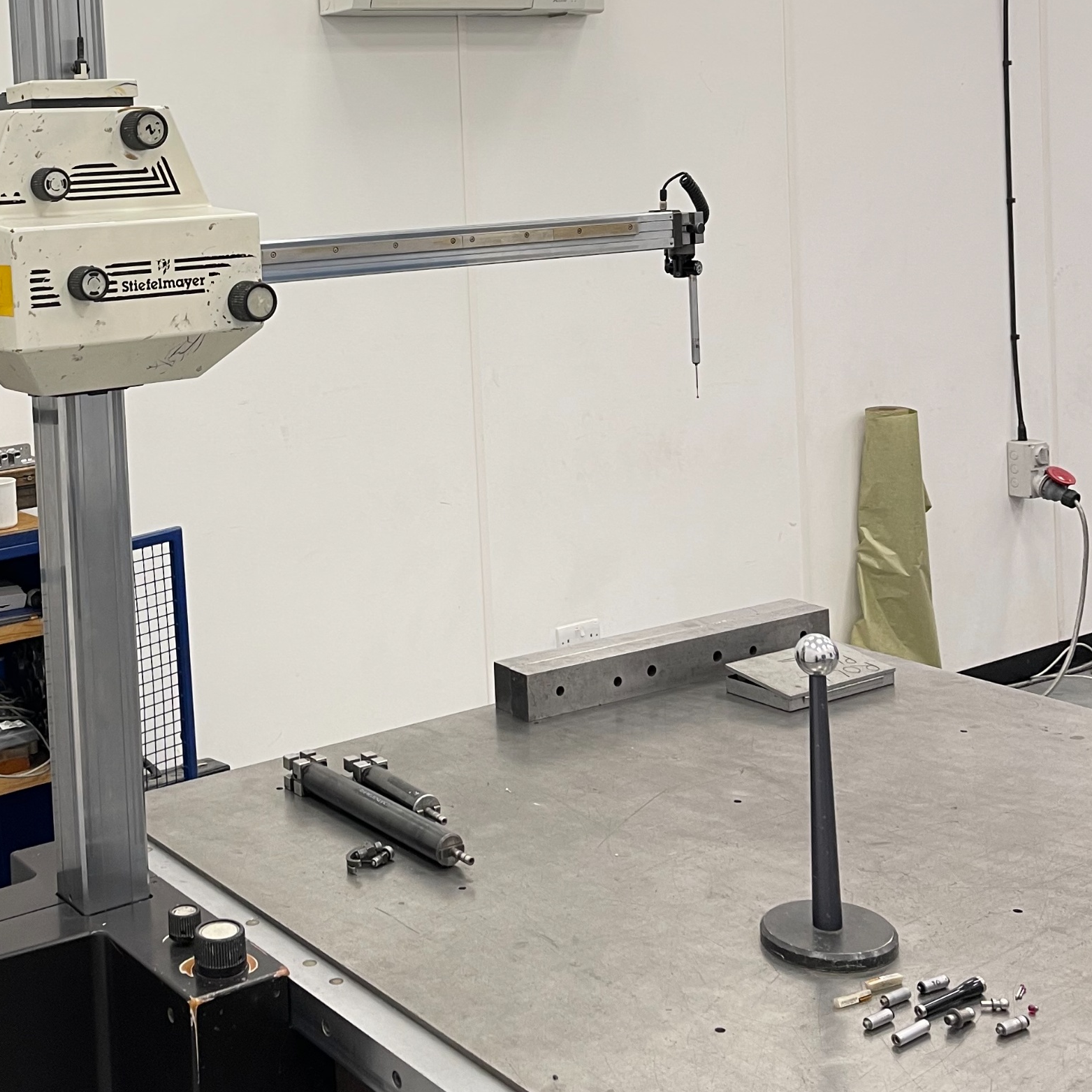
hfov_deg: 34.6
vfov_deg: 34.5
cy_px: 252
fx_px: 1713
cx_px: 265
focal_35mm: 48
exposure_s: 1/50
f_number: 1.6
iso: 64
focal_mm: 5.1
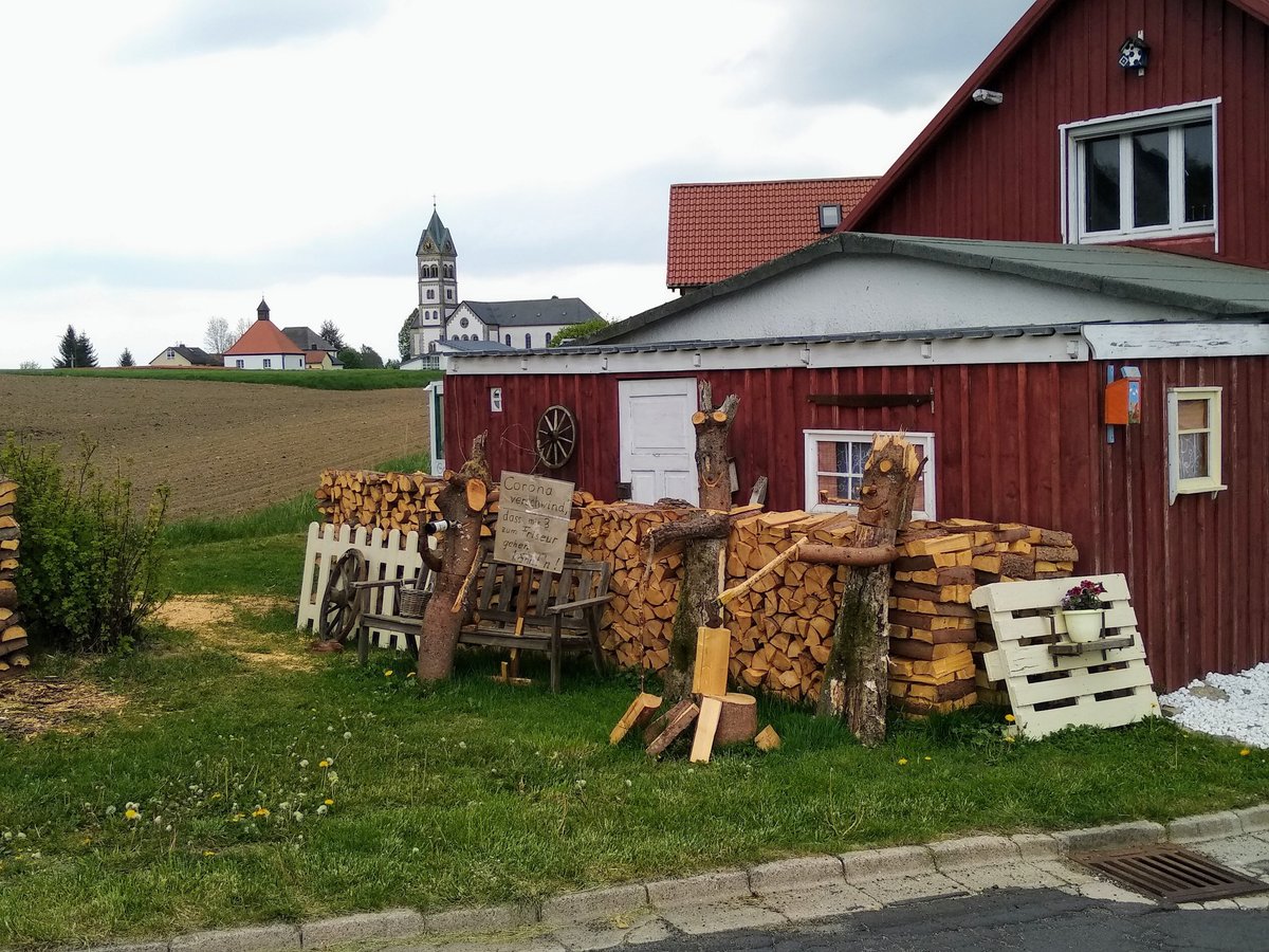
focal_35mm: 26
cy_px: 476
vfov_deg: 53.1
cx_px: 634
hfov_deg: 67.3
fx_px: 953
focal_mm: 3.83
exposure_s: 1/469
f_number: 2.2
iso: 125
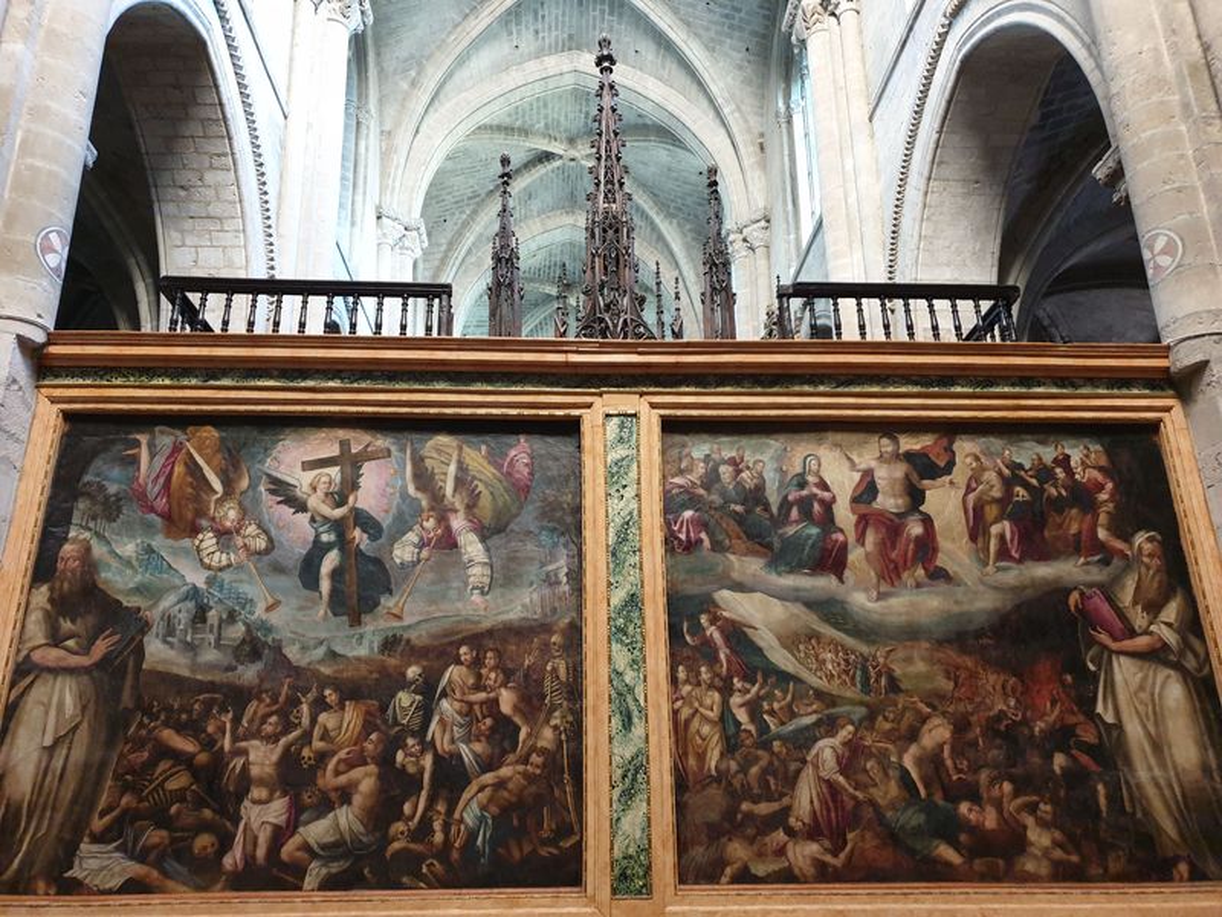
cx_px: 611
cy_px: 458
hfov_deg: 67.3
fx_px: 918
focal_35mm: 26
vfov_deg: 53.1
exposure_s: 1/23
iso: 250
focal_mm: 4.3
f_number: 1.5
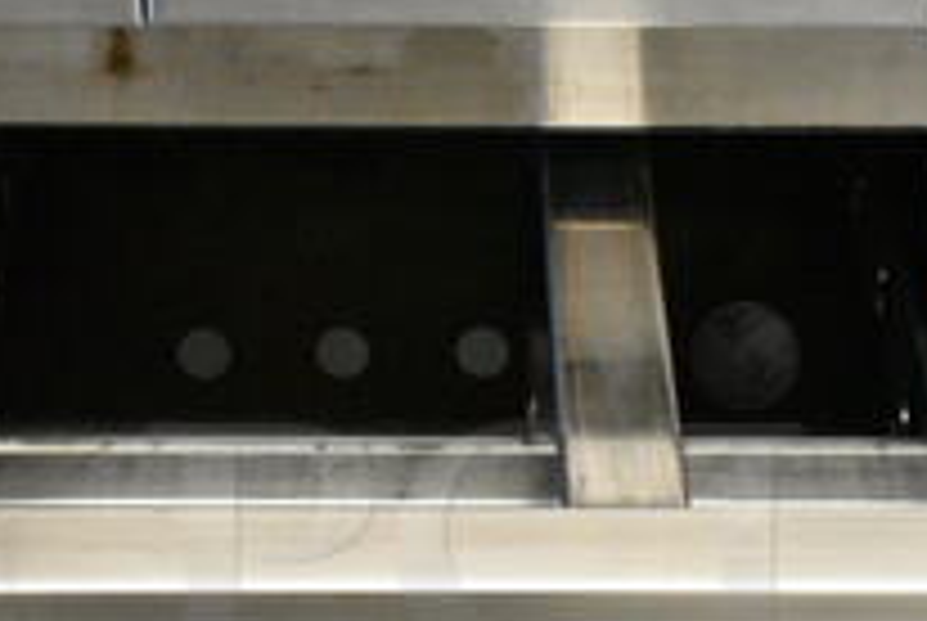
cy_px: 536
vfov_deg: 15.3
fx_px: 2295
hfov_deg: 22.8
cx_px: 482
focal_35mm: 89
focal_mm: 20
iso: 6400
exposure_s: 1/200
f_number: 5.6
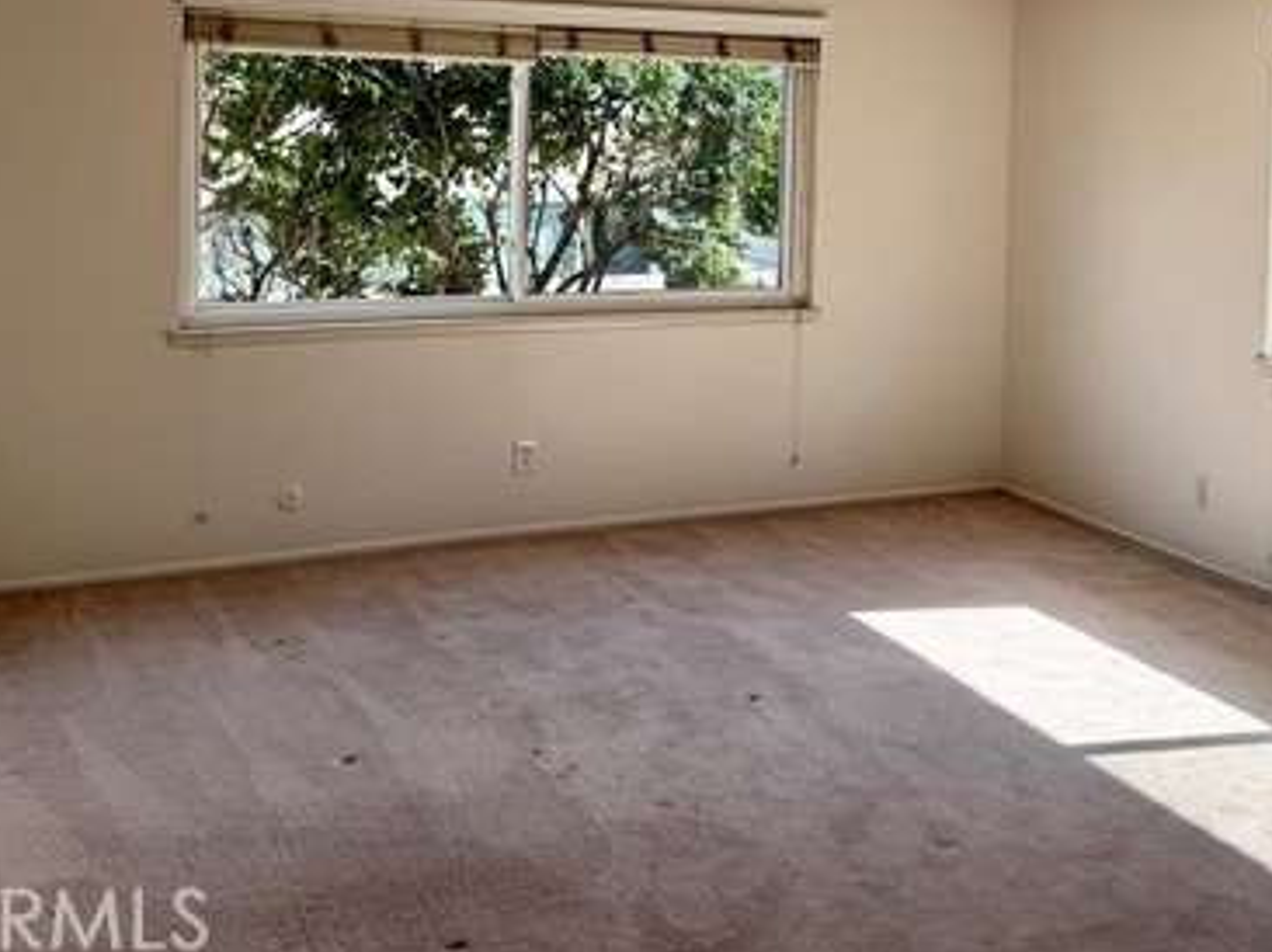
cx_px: 695
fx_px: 1542
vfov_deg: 32.9
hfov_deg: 44.8
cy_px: 136
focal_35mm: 42
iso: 100
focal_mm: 6.76
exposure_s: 1/788
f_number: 1.78
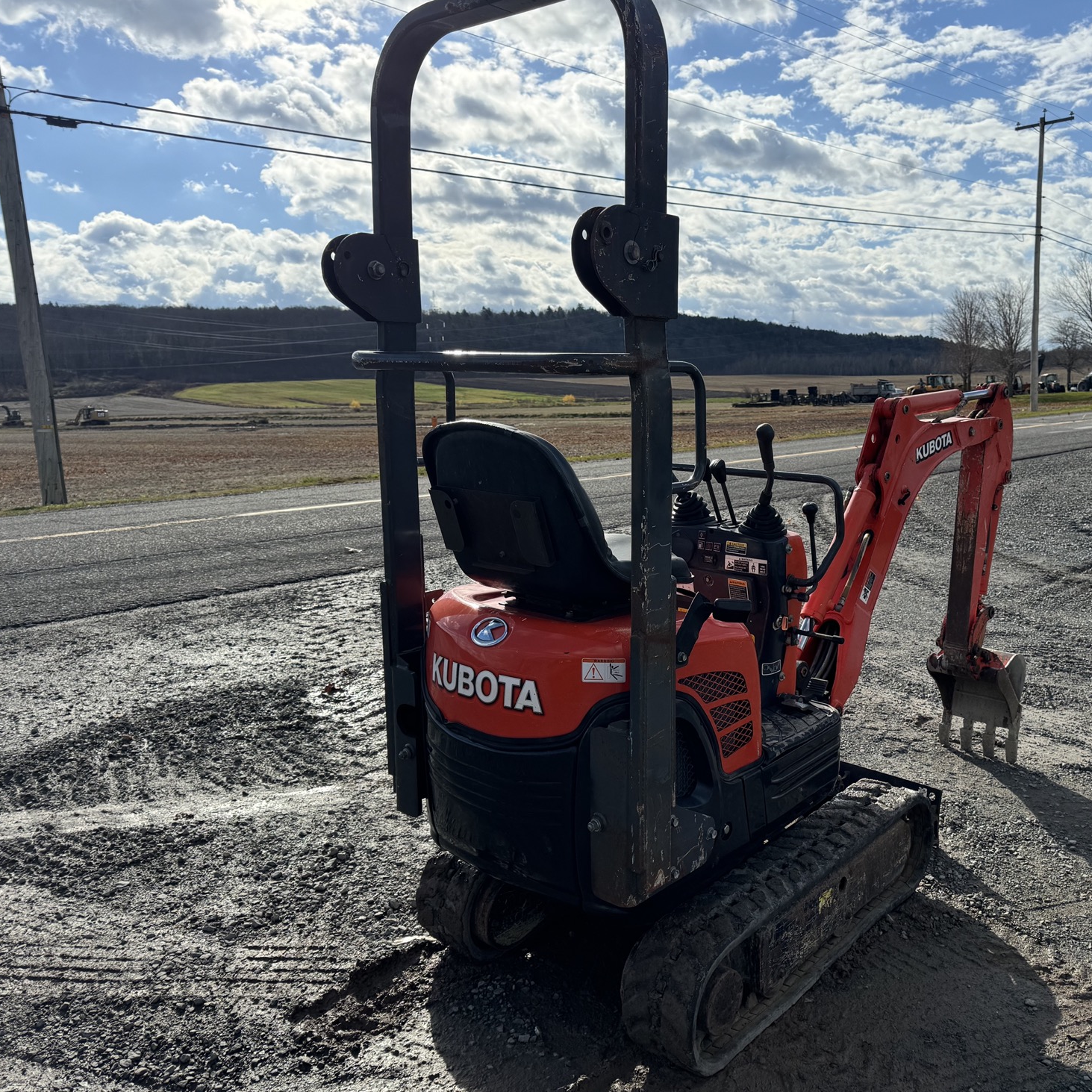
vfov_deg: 55.6
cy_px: 547
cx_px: 677
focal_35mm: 29
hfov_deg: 55.0
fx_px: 1035
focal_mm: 6.76
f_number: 1.78
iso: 80
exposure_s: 1/7092
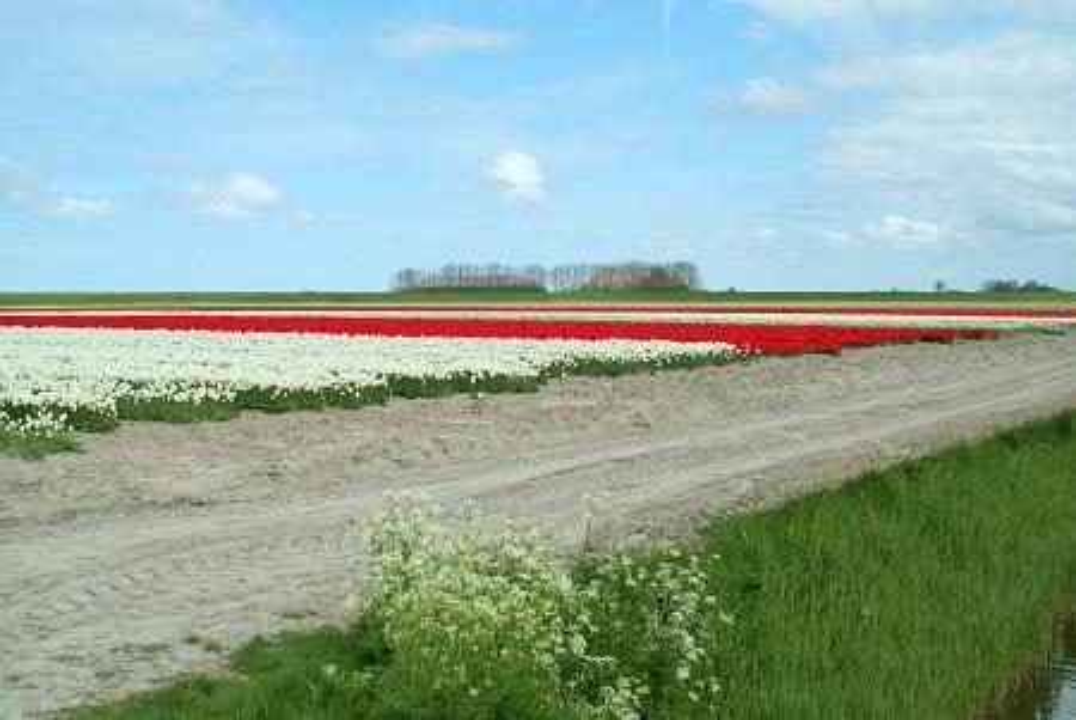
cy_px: 360
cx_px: 538
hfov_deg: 46.4
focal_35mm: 42
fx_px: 1257
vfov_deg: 32.0
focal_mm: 28
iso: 200
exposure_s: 1/1000
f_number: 5.6
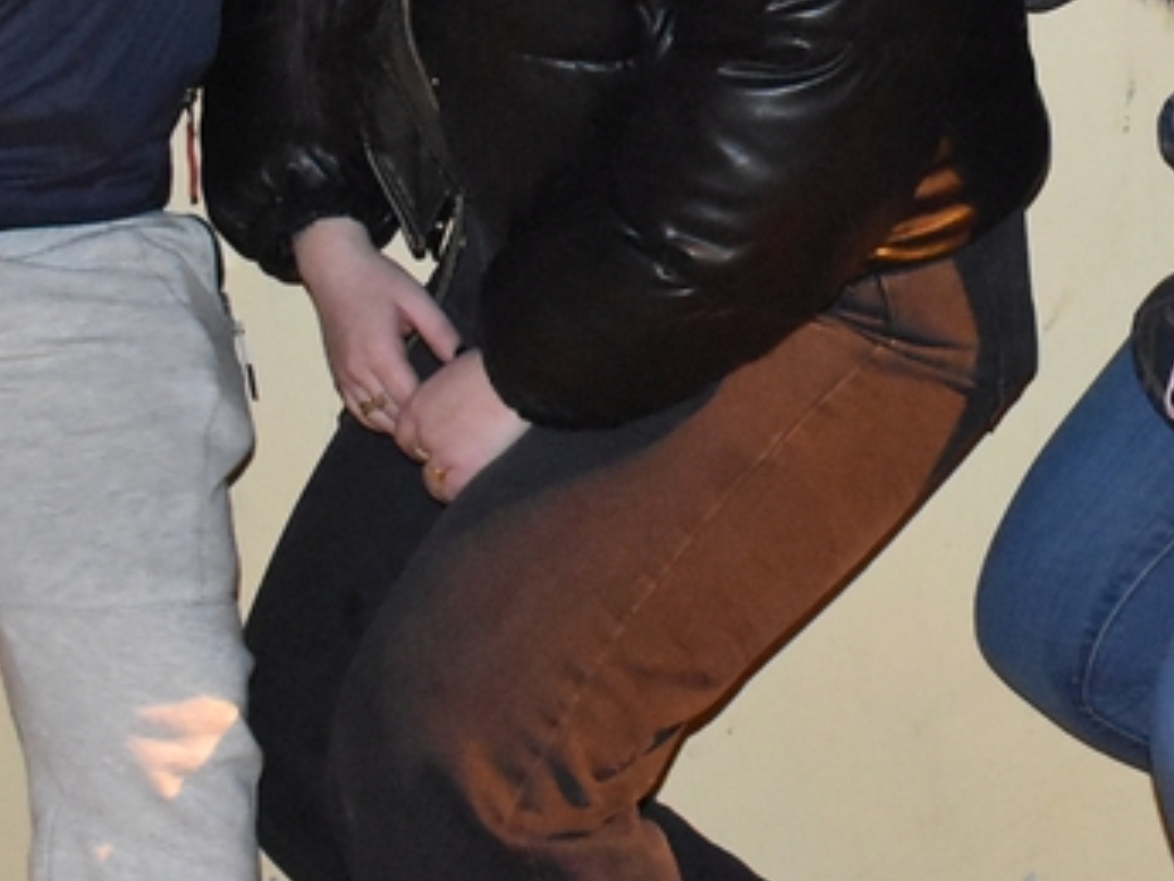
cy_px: -139
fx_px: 4603
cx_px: 1256
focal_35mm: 136
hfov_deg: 14.2
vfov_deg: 10.8
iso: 6400
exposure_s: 1/60
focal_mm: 27
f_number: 4
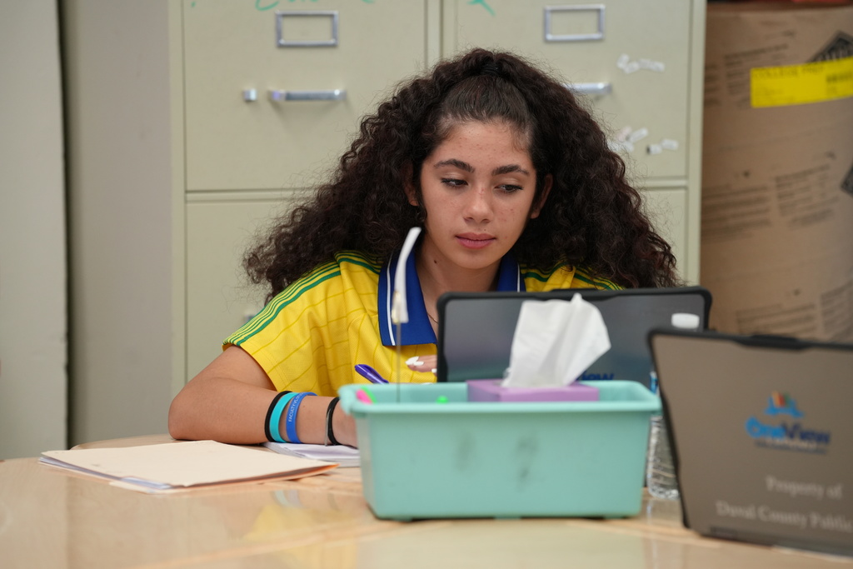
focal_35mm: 200
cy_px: 284
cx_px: 426
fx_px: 4739
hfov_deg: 10.3
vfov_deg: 6.9
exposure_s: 1/200
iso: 2000
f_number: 4
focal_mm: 200
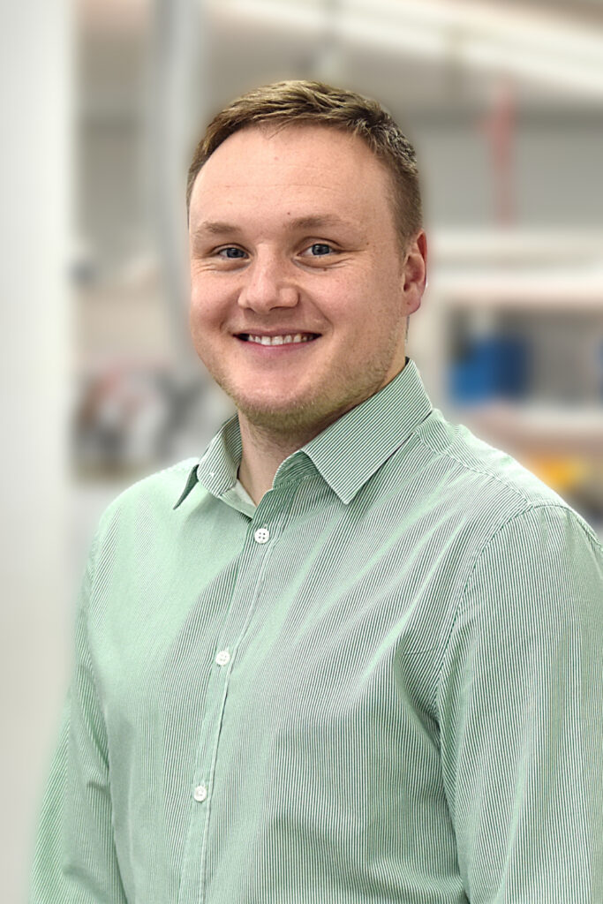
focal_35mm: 99
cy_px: 452
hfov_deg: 13.8
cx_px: 302
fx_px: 2486
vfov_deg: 20.6
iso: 320
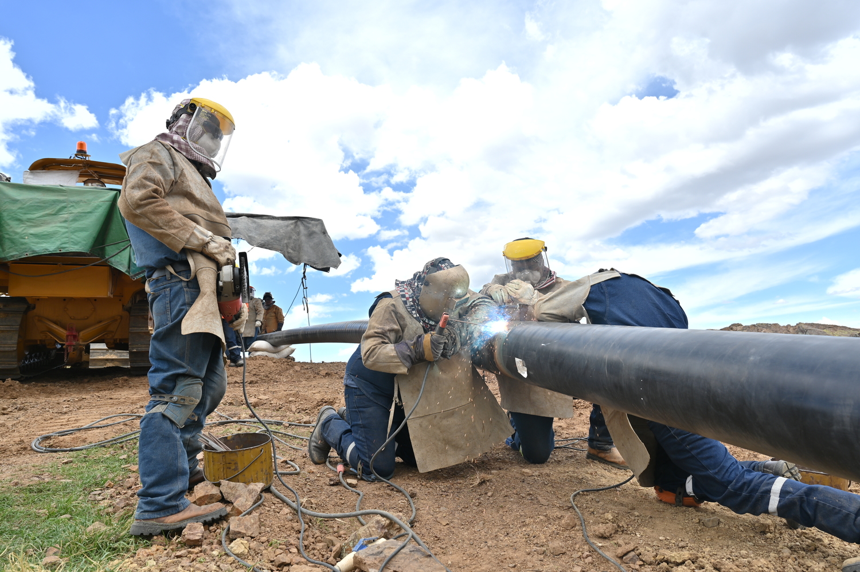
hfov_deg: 73.8
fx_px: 573
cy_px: 286
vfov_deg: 53.1
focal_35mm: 24
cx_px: 430
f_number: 5.6
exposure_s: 1/200
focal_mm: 24
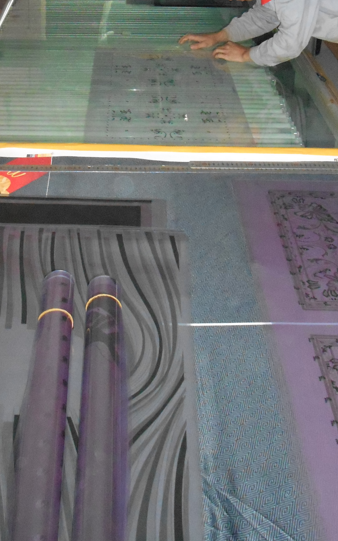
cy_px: 109
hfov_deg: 23.5
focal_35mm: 55
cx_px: 120
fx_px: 811
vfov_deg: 35.7
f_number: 3.6
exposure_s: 1/25
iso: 800
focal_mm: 5.5
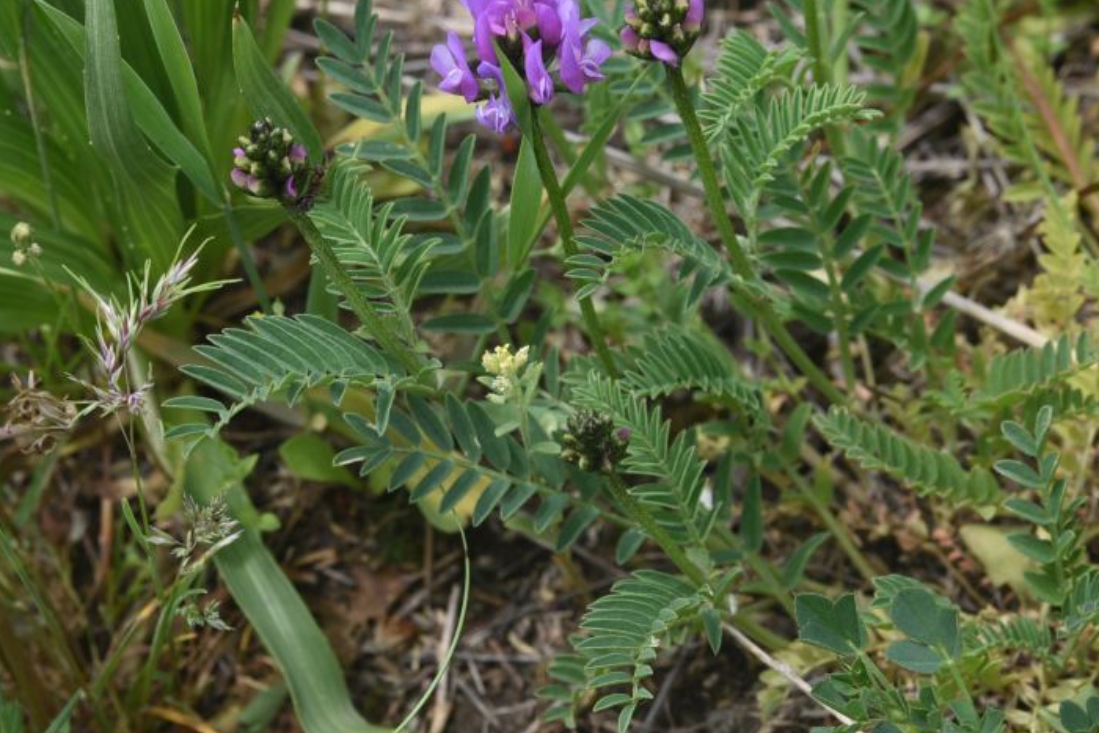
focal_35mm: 130
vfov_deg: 10.5
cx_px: 512
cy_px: 197
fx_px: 3969
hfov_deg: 15.8
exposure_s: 1/125
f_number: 13
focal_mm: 70
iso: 200
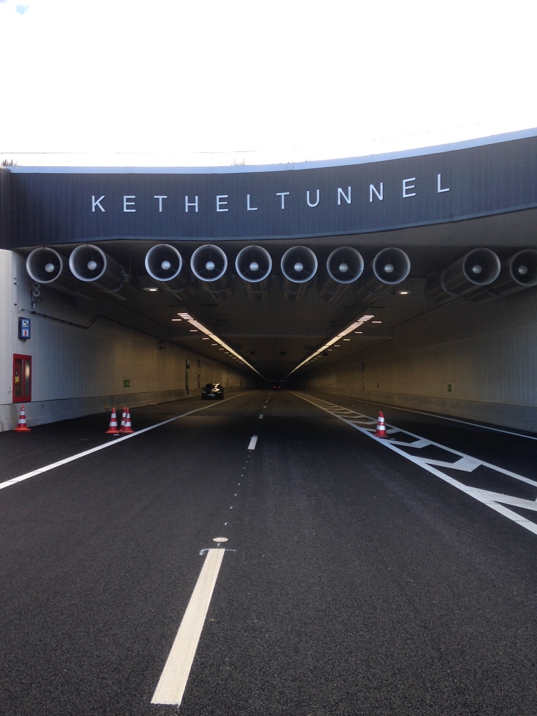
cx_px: 268
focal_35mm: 33
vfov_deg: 55.4
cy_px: 358
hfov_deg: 42.9
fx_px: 683
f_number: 2.4
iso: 50
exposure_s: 1/278
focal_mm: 4.12
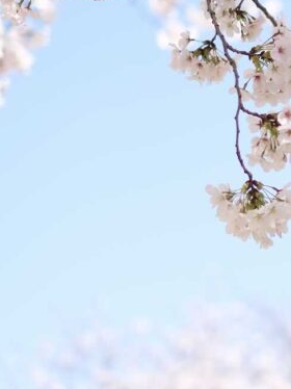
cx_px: 365
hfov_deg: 9.3
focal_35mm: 157
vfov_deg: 12.6
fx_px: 1762
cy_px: 175
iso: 160
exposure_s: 1/5000
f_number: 1.4
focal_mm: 35
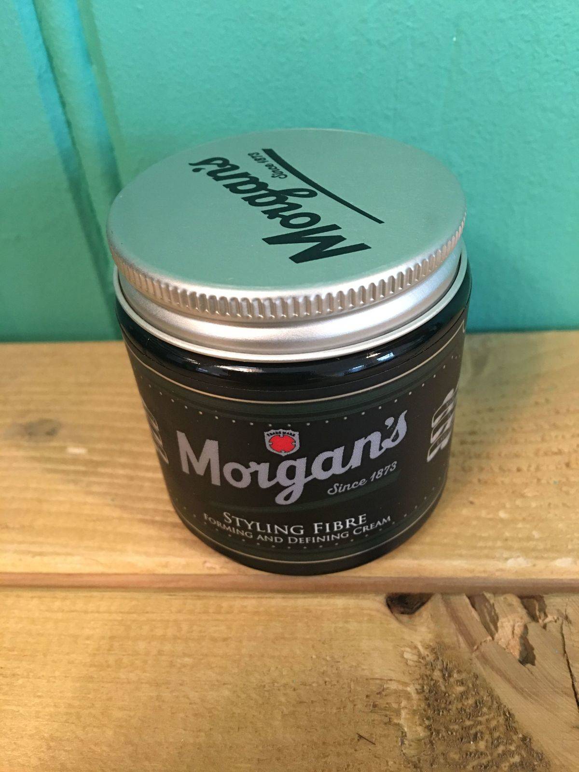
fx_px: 647
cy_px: 386
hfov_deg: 48.2
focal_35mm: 29
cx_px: 290
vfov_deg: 61.7
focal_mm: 4.15
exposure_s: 1/8
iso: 100
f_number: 2.2
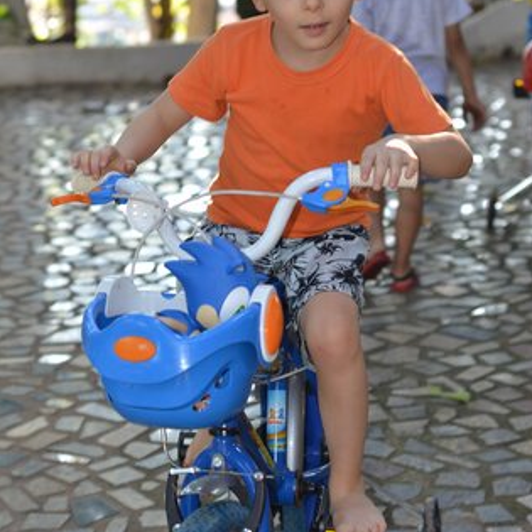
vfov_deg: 17.9
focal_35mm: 97
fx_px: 1687
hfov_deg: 17.9
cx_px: 267
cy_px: 265
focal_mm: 50
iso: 200
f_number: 2.8
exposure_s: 1/125
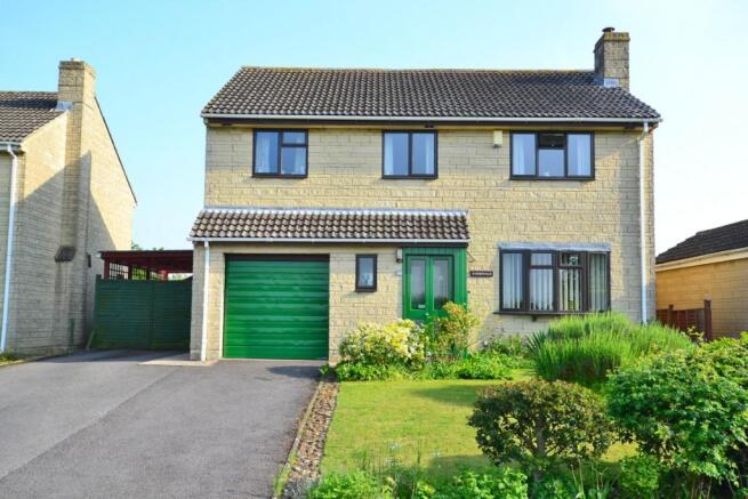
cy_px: 250
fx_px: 686
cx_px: 374
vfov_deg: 40.0
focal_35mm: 33
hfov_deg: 57.2
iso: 400
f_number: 10
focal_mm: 22
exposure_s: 1/250
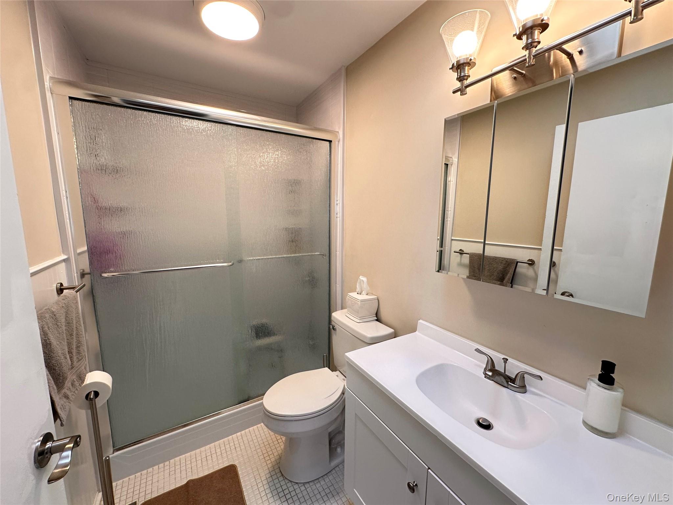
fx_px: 272
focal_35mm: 14
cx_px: 336
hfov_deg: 102.1
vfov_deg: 85.7
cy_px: 252
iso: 160
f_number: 2.2
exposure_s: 1/120
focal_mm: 2.22
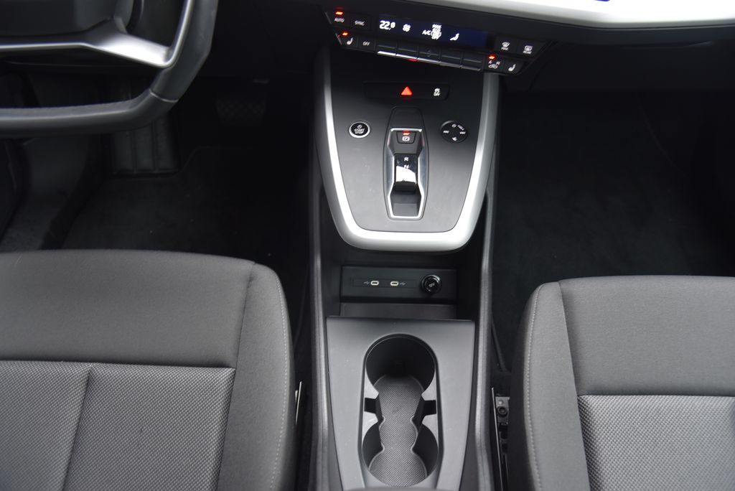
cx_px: 368
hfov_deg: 61.9
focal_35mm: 30
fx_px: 613
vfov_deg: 43.7
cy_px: 246
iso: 500
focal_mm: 30
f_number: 4
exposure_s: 1/5
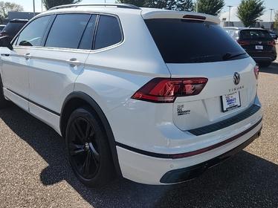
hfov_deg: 58.3
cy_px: 69
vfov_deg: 44.7
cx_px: 152
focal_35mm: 31
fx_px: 249
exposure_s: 1/1853
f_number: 1.8
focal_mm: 5.4
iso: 50
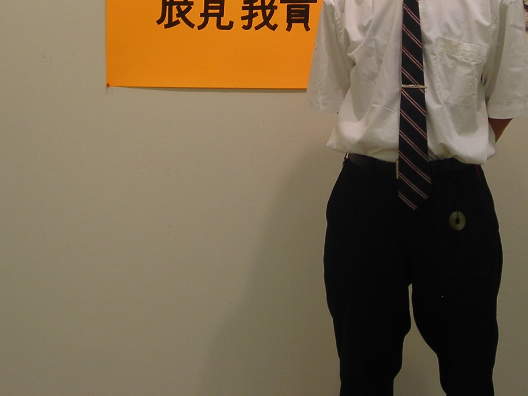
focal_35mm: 83
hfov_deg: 23.5
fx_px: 1266
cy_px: -30
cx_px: 330
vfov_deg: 17.2
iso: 50
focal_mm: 6.3
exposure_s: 1/27
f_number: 3.2
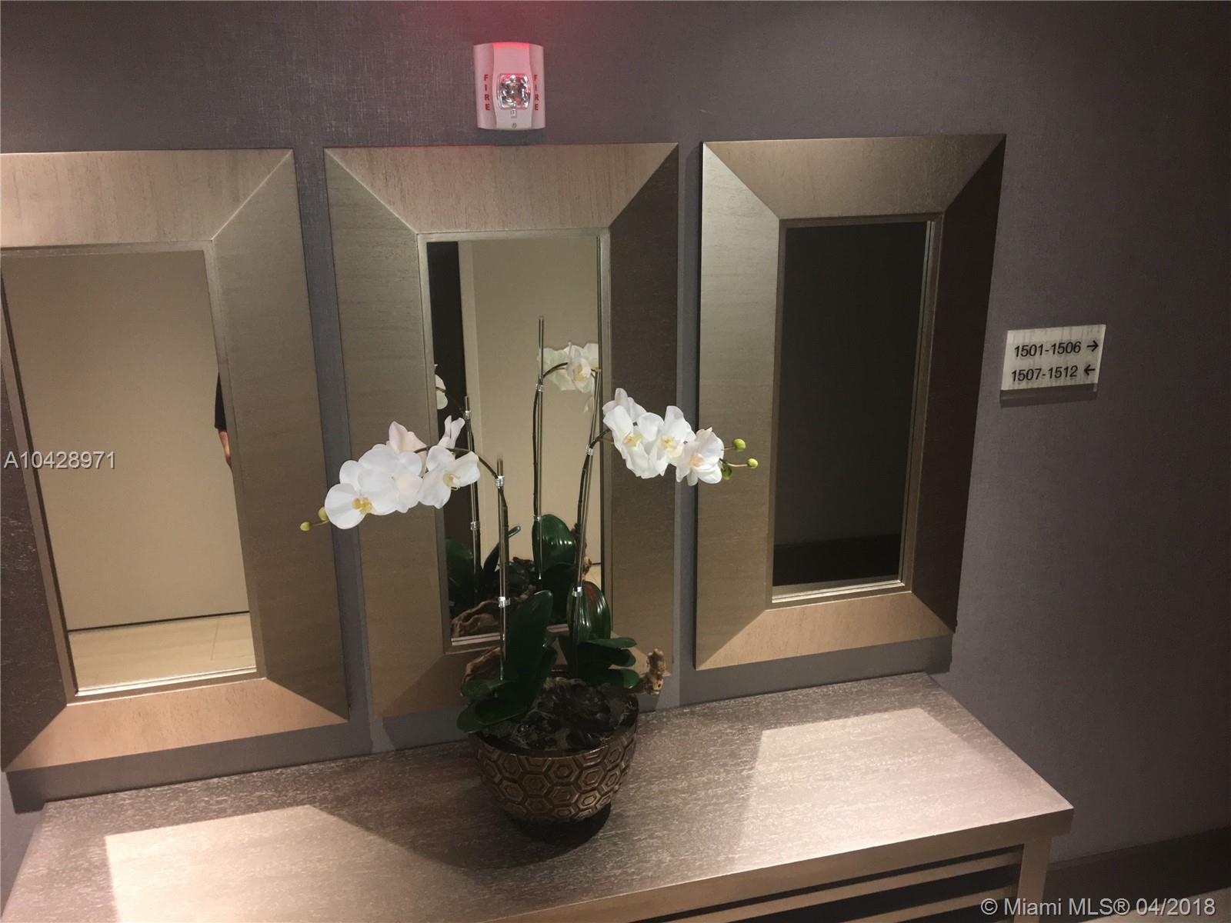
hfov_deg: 61.7
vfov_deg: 48.2
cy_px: 462
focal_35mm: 29
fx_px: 1031
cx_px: 616
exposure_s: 1/20
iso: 100
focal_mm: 4.15
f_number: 2.2
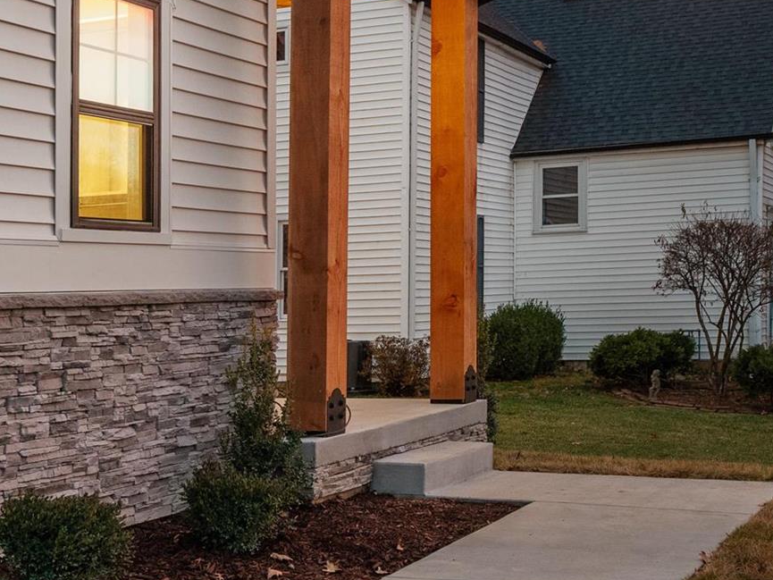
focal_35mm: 64
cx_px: 299
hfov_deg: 30.2
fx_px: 1429
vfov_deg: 22.9
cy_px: 207
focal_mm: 18
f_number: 6.3
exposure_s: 1/6
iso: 400
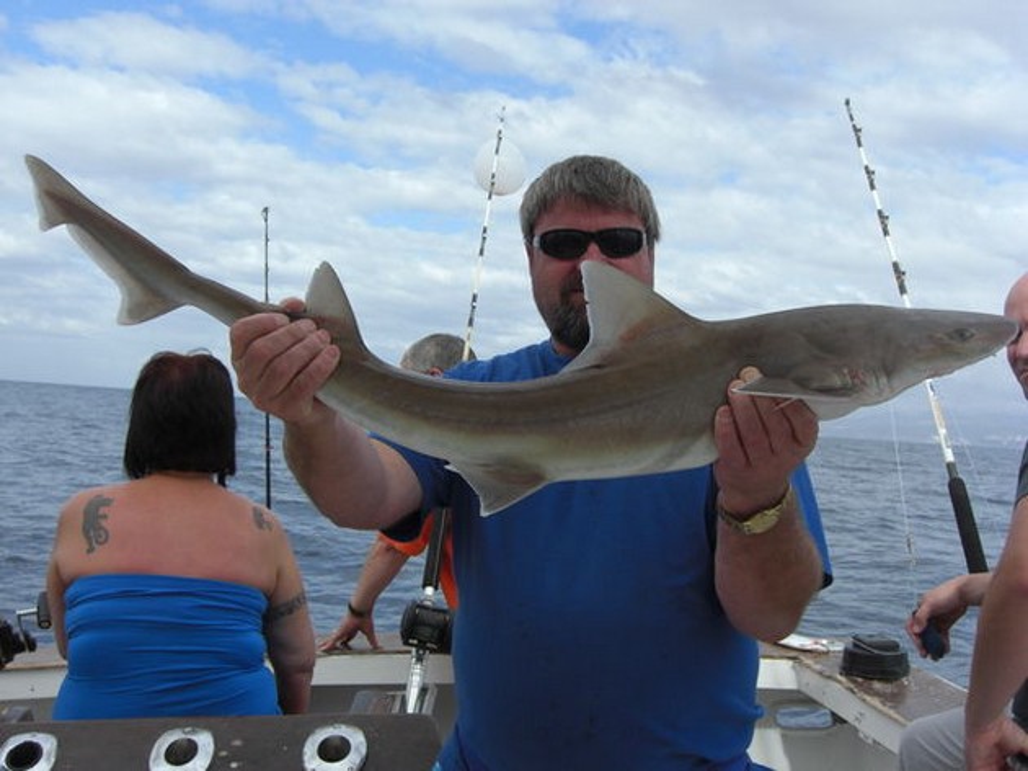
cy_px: 386
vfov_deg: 37.7
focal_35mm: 38
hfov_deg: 49.0
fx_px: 1128
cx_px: 514
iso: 80
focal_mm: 7.9
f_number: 4
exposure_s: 1/800
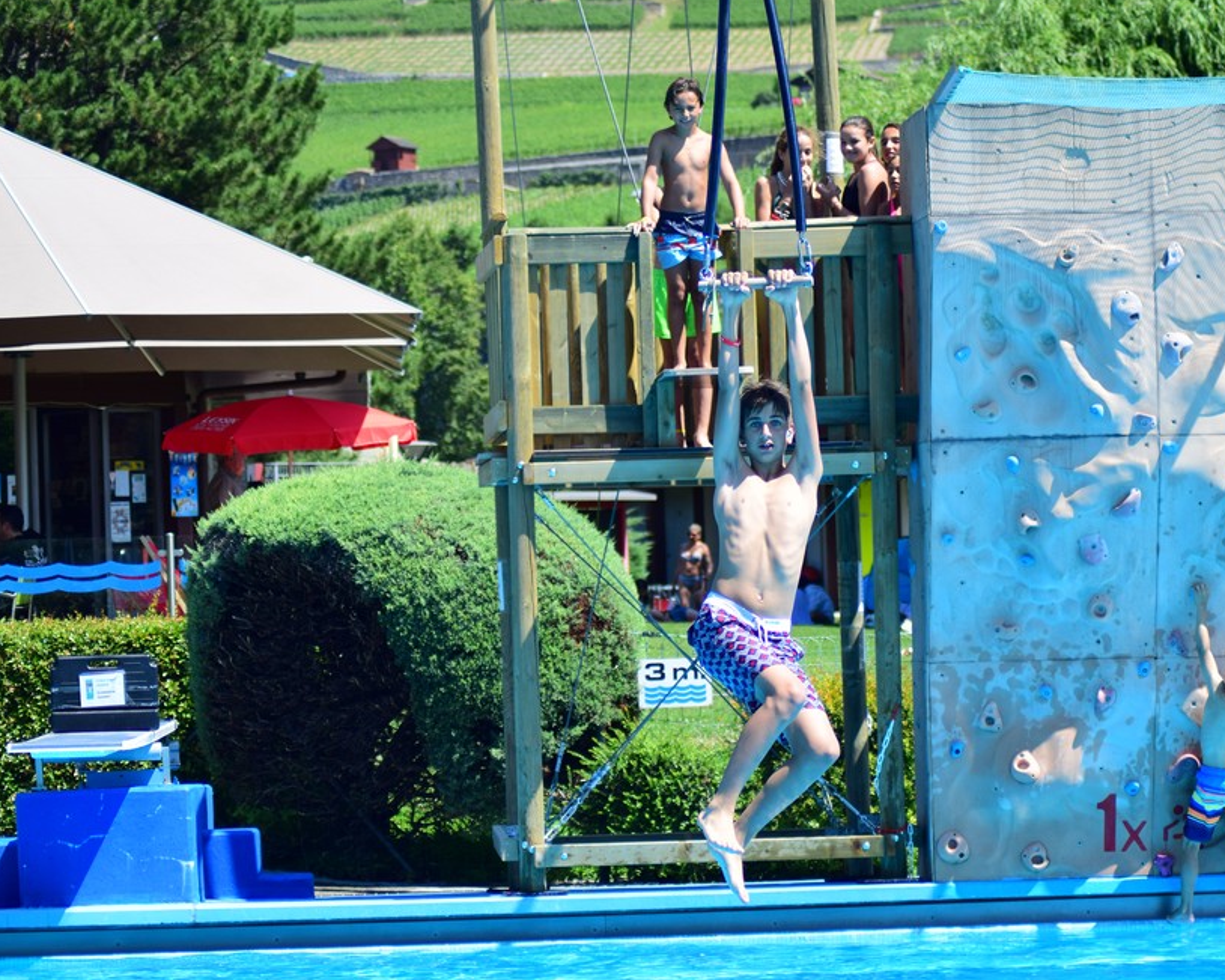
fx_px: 4495
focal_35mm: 124
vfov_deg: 12.4
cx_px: 763
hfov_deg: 15.5
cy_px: 495
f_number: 4
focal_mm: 70
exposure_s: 1/1250
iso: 320
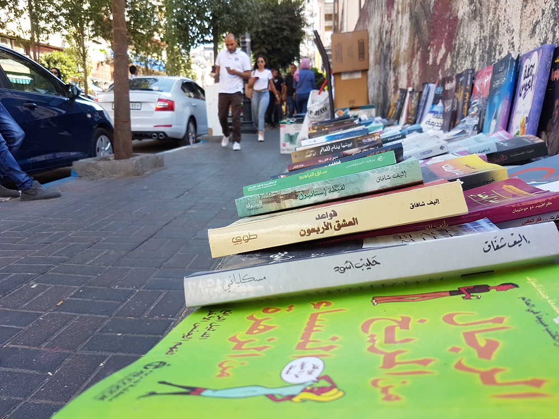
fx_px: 420
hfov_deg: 67.3
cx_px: 280
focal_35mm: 26
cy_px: 210
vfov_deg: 53.1
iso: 40
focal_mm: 4.2
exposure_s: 1/256
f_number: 1.7
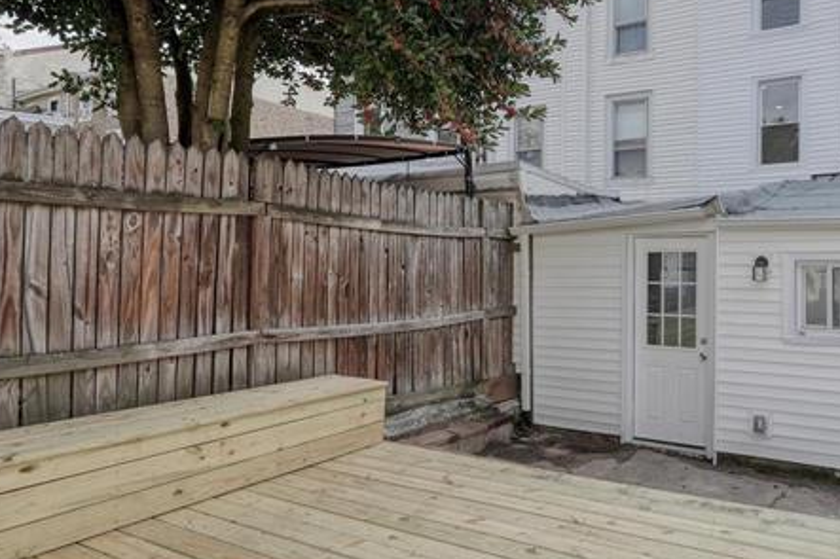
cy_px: 273
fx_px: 606
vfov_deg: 49.5
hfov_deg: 67.5
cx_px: 561
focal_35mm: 26
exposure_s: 1/400
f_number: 9
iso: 400
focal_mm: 16
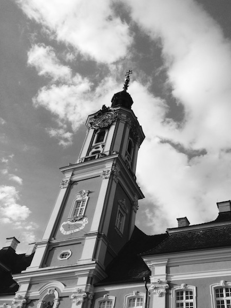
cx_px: 132
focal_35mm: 38
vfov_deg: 48.9
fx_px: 338
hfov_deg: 37.6
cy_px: 170
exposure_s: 1/1550
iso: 50
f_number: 2.4
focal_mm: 4.12
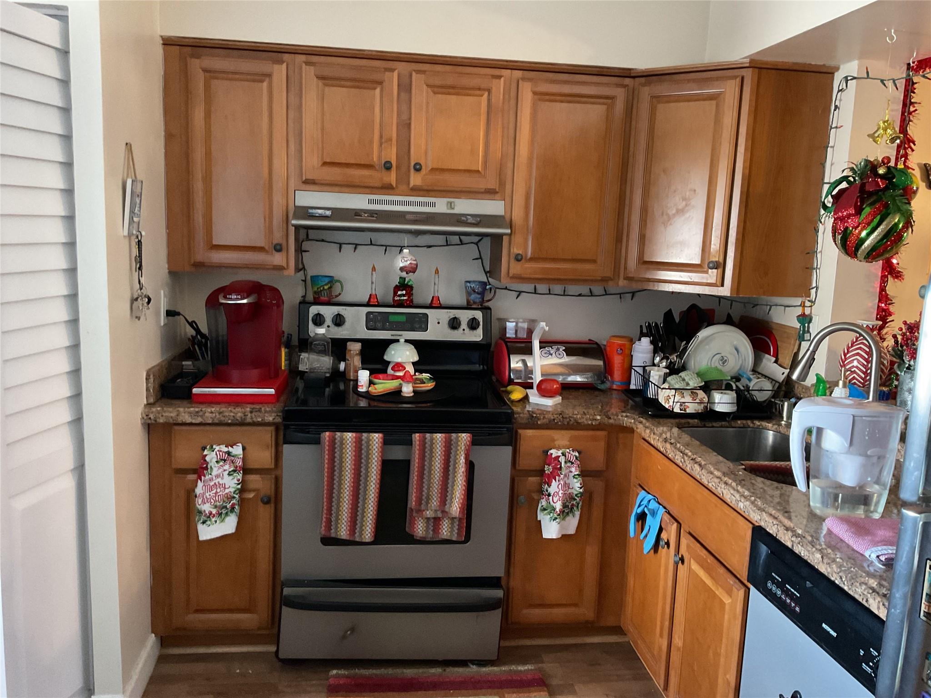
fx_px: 780
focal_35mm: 29
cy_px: 349
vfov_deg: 48.2
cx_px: 466
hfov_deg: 61.7
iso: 320
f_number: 1.8
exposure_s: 1/30
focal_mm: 3
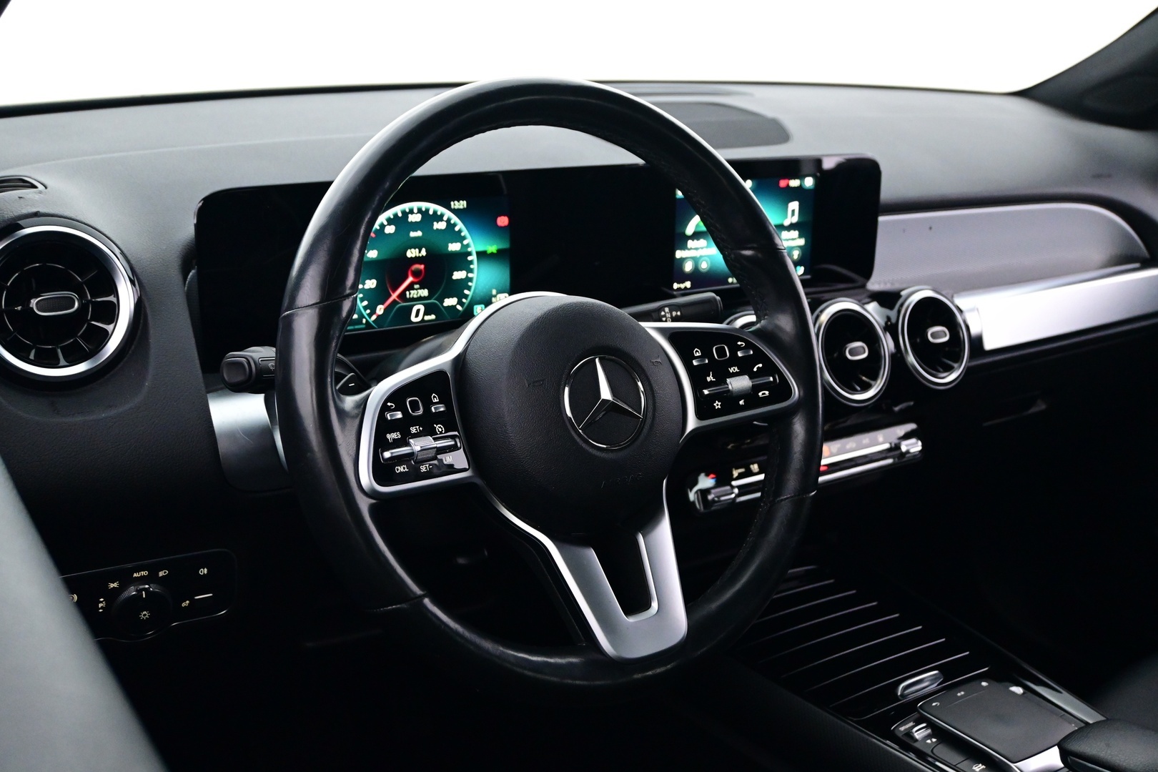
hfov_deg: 49.6
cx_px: 579
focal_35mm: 39
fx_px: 1254
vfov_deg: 34.2
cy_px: 386
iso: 4000
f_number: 4.5
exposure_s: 1/40
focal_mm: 26
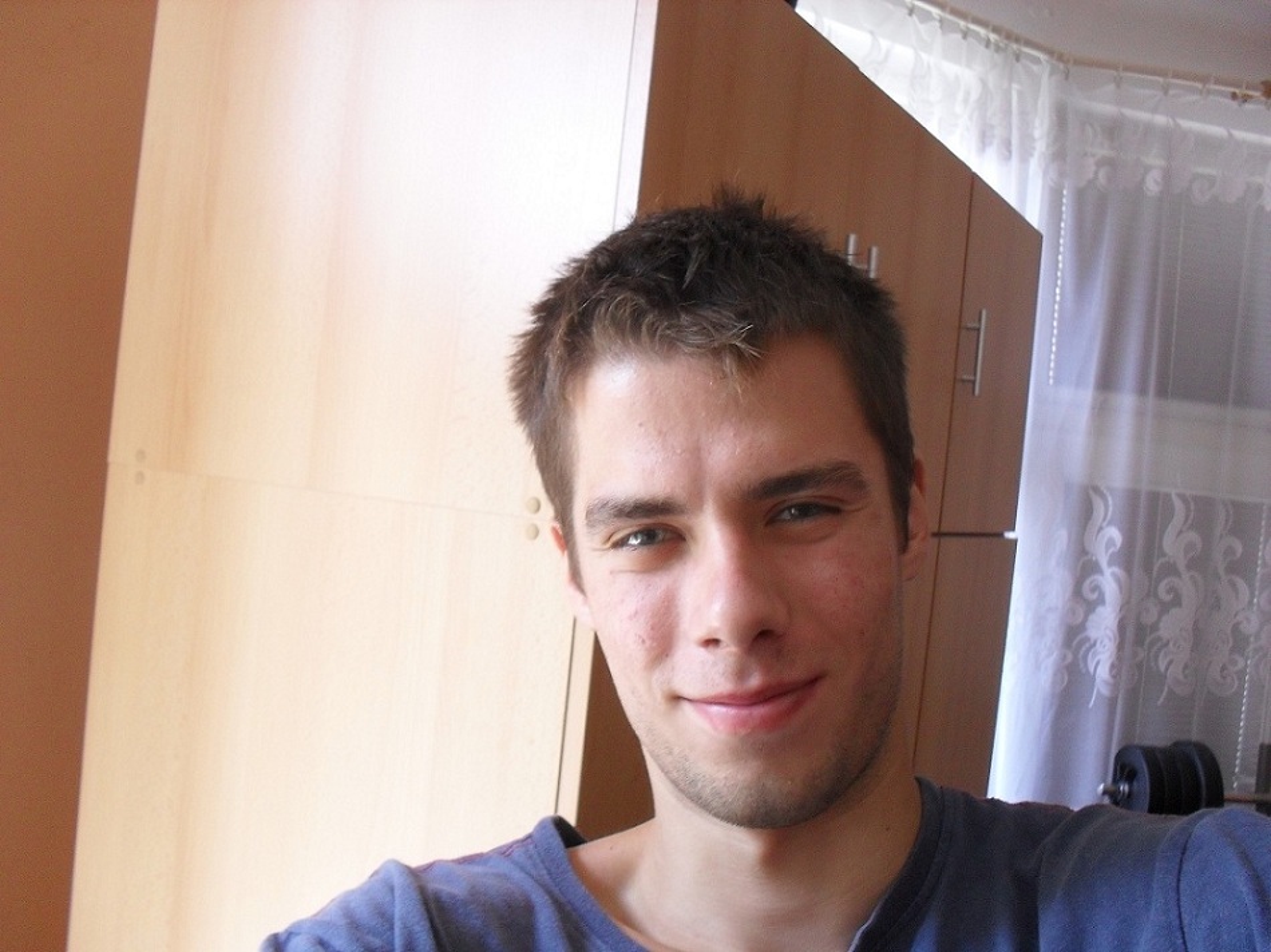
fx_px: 1285
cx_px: 636
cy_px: 476
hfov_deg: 52.6
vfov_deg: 40.7
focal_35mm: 35
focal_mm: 6.3
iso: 200
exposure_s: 1/30
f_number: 3.2
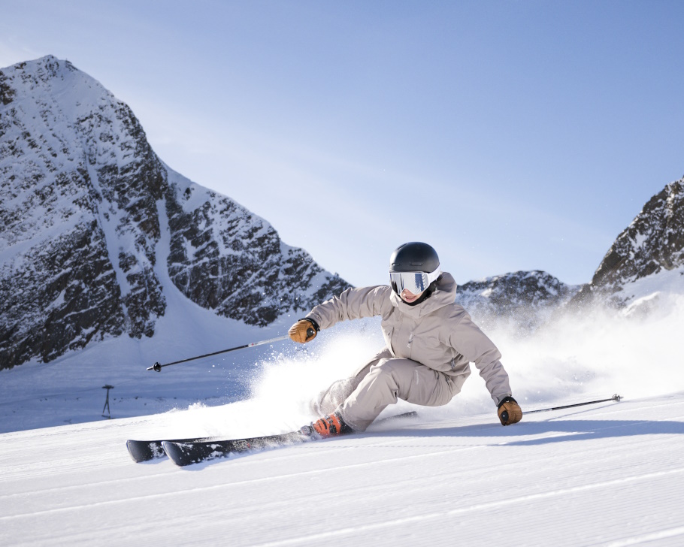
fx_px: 1091
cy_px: 293
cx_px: 552
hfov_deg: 33.7
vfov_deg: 28.1
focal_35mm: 54
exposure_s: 1/6400
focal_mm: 29.5
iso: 160
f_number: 2.8
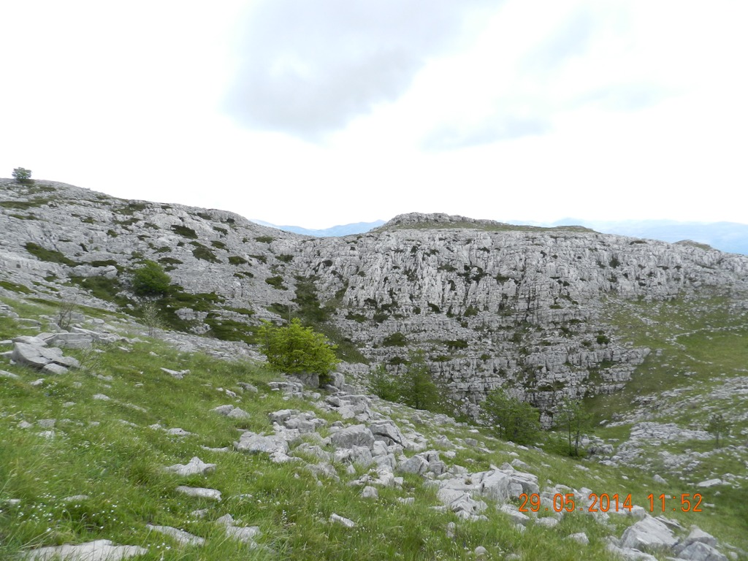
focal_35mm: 23
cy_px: 280
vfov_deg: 58.9
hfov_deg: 73.9
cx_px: 374
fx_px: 497
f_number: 3.4
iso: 160
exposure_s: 1/800
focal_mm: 4
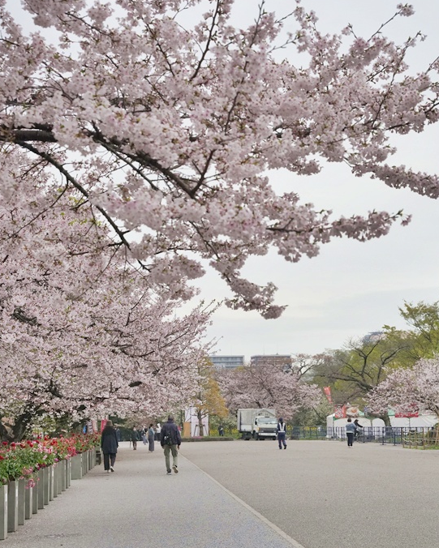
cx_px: 312
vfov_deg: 23.4
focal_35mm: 82
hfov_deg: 18.7
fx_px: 1327
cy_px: 274
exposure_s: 1/6400
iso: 2500
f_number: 5.6
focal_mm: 57.5
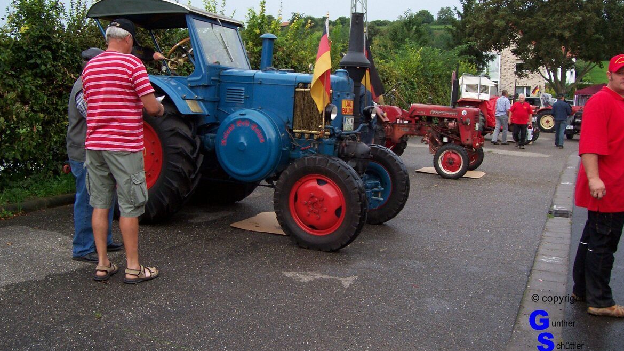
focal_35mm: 38
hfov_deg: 52.8
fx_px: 629
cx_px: 316
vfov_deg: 31.2
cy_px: 153
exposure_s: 1/158
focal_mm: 5.6
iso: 80
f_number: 2.7
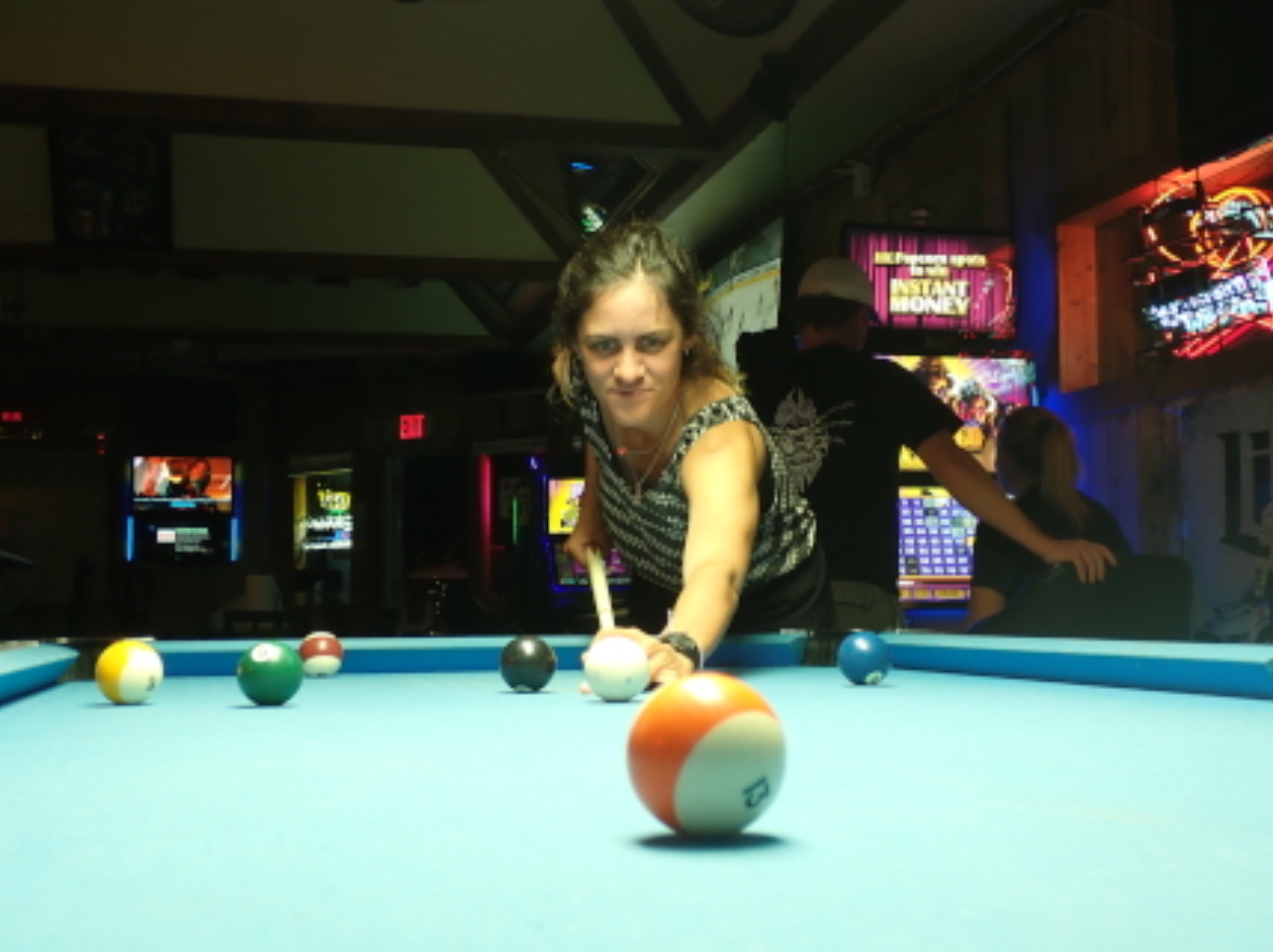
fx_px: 1580
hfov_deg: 43.9
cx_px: 659
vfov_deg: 33.5
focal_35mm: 43
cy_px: 497
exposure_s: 1/10
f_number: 2.8
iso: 100
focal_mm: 7.31
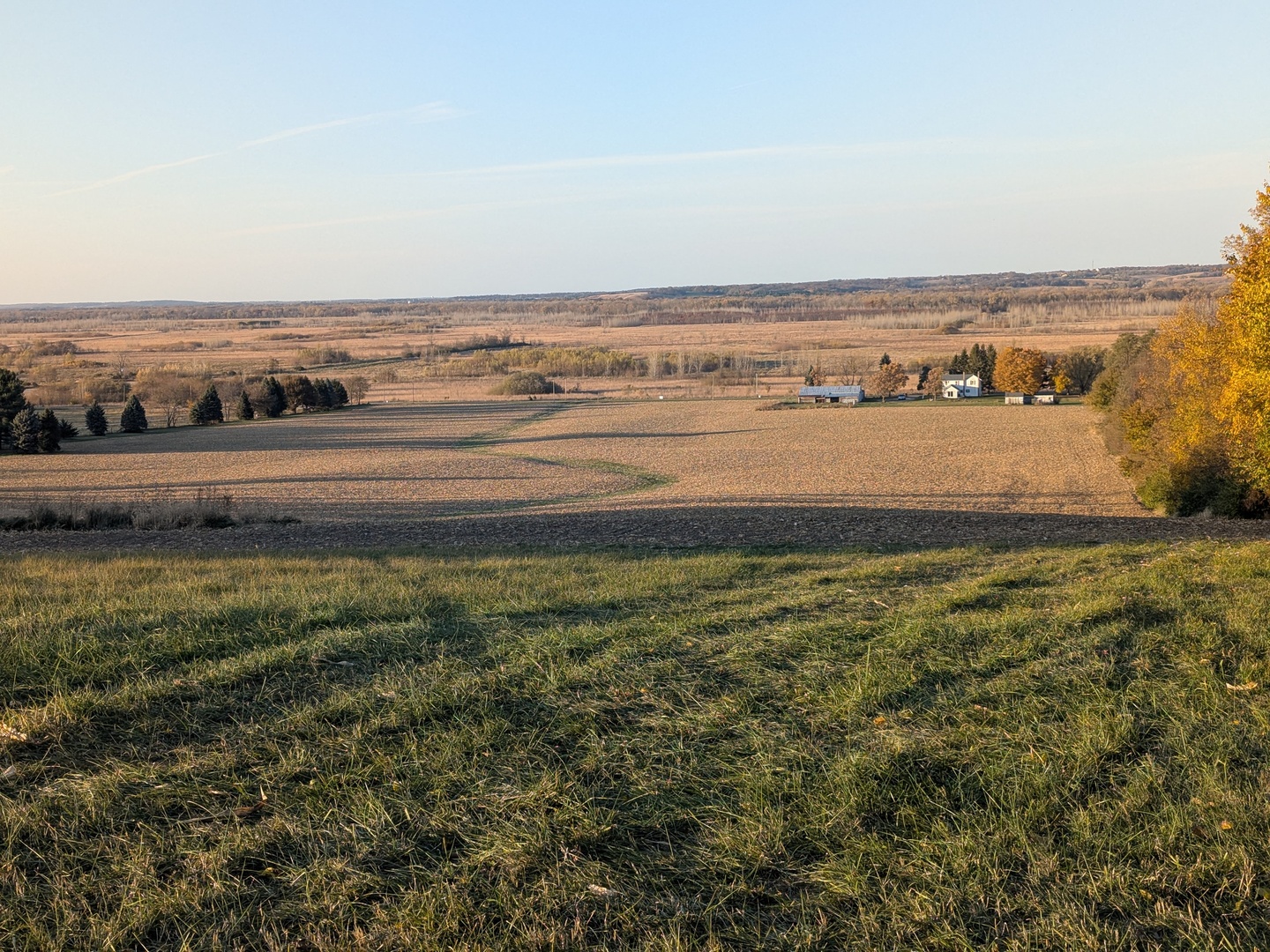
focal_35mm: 48
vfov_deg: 30.3
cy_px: 476
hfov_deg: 39.7
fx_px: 1761
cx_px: 635
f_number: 1.85
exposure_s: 1/575
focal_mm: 6.81
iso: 45
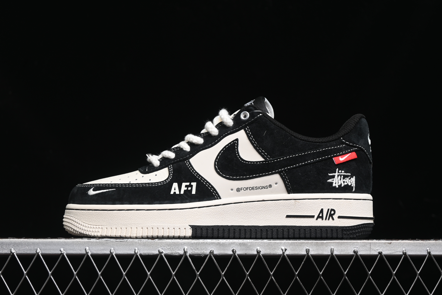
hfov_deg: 27.0
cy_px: 148
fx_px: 921
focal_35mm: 75
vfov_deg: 18.2
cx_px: 221
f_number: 6.3
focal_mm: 50
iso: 160
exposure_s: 1/50
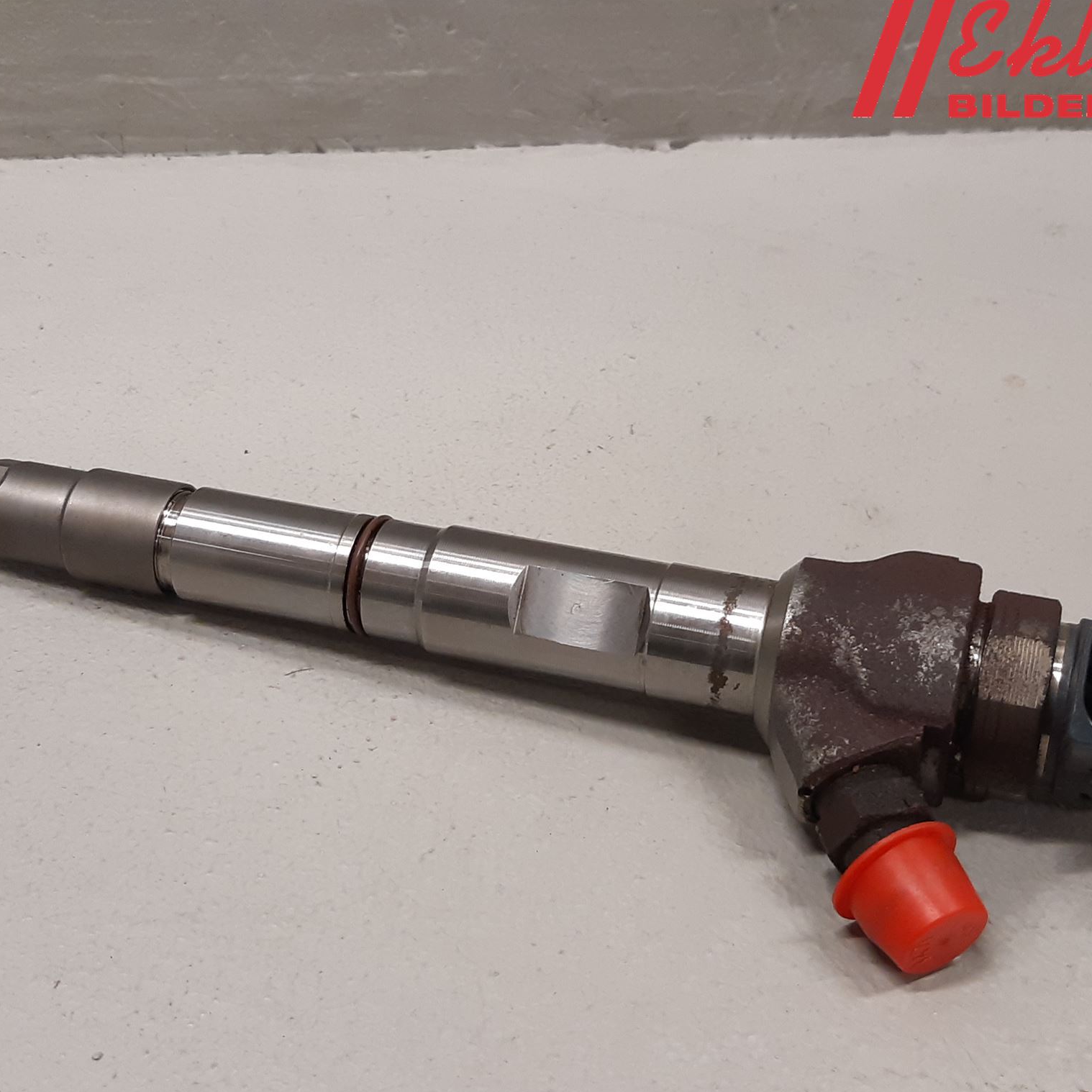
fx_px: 1106
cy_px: 548
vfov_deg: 52.5
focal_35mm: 31
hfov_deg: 52.5
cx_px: 557
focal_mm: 3.93
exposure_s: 1/50
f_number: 1.7
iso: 125
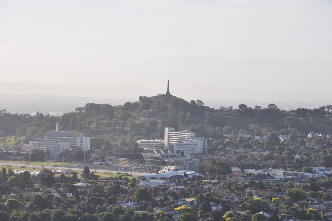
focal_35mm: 158
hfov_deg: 13.1
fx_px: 1451
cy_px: 110
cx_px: 166
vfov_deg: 8.7
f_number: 10
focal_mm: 105
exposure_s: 1/320
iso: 200
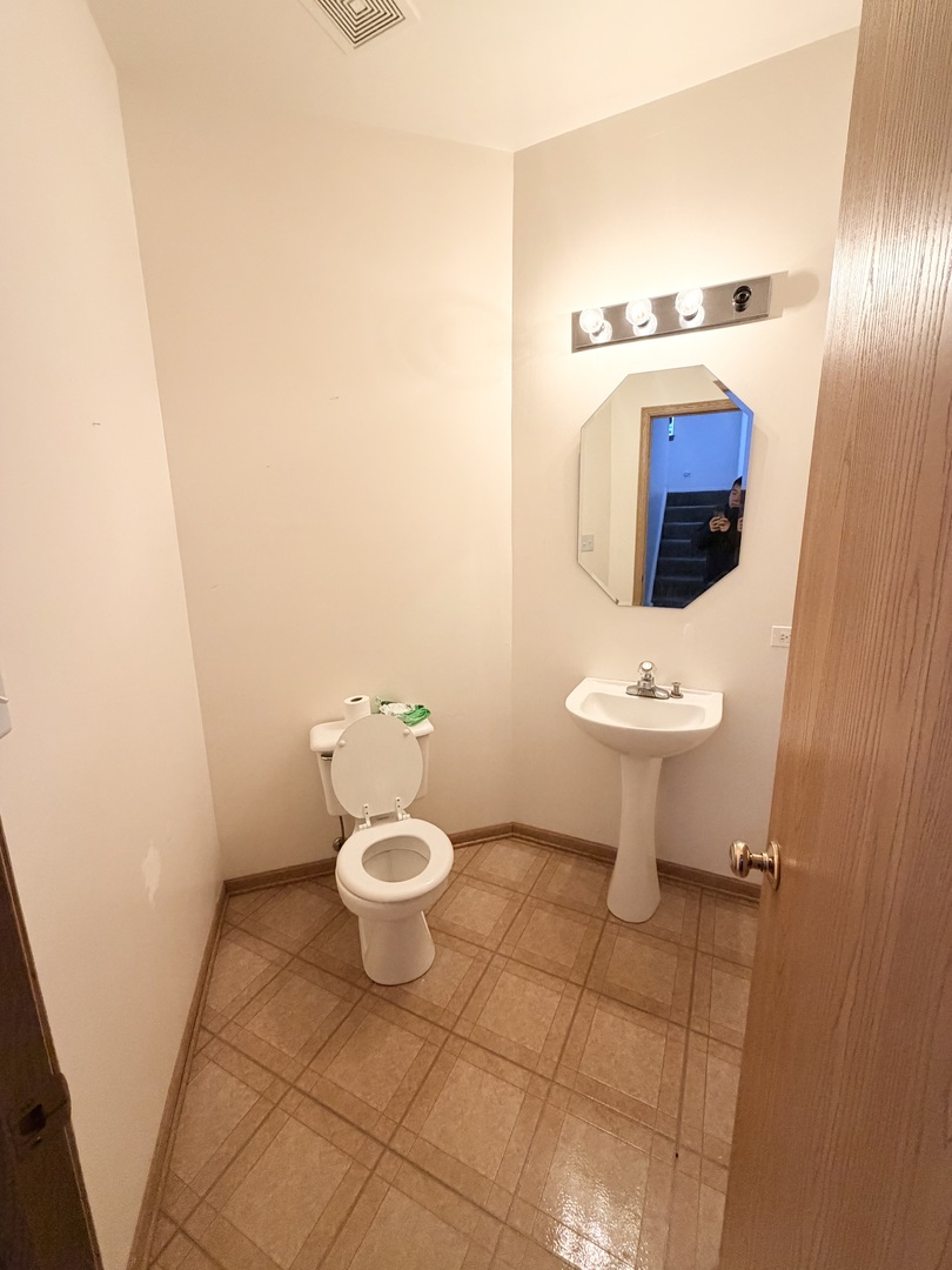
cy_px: 635
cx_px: 476
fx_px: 513
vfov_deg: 102.1
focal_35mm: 14
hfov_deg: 85.7
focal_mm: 2.22
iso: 400
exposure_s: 1/60
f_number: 2.2
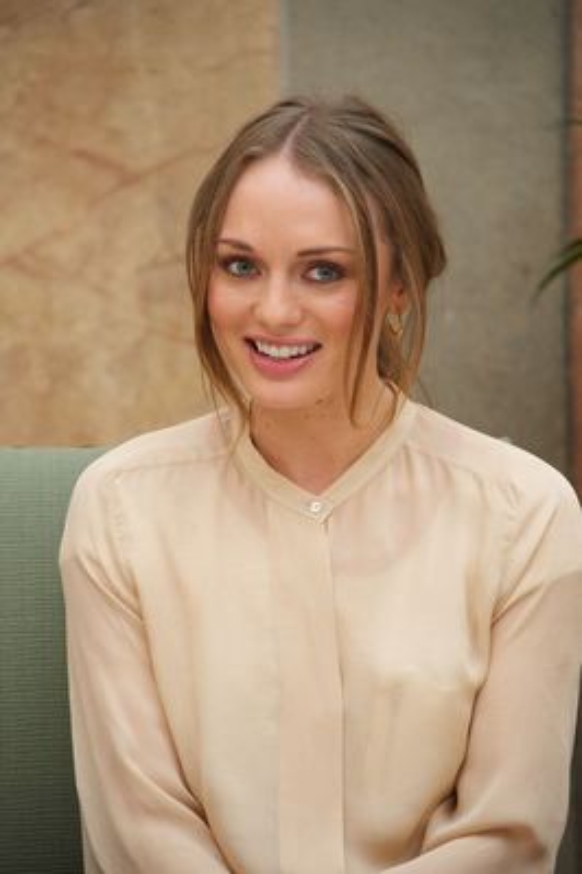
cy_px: 437
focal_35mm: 145
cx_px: 291
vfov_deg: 14.2
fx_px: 3522
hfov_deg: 9.4
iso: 1250
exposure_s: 1/60
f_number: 5.6
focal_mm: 145
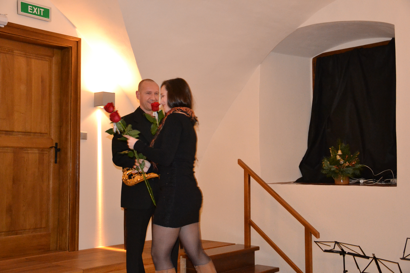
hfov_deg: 43.6
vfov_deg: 29.9
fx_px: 512
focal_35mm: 45
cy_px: 136
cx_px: 205
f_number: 4.2
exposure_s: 1/60
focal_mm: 30
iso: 2800
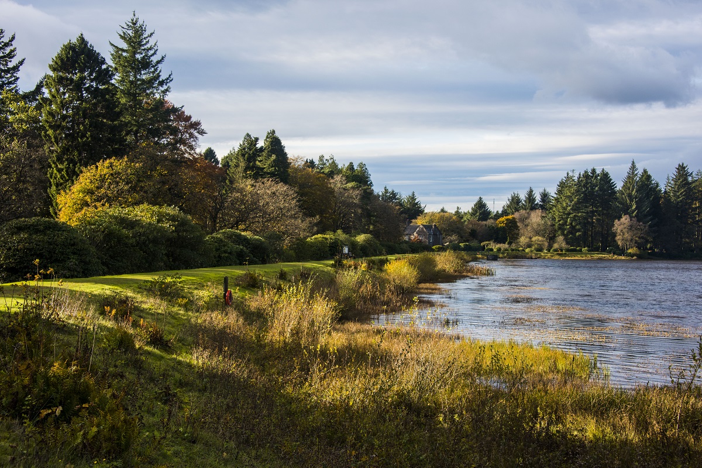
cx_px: 351
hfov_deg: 35.6
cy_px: 234
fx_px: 1092
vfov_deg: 24.2
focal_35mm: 56
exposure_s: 1/200
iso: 400
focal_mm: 56
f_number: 8
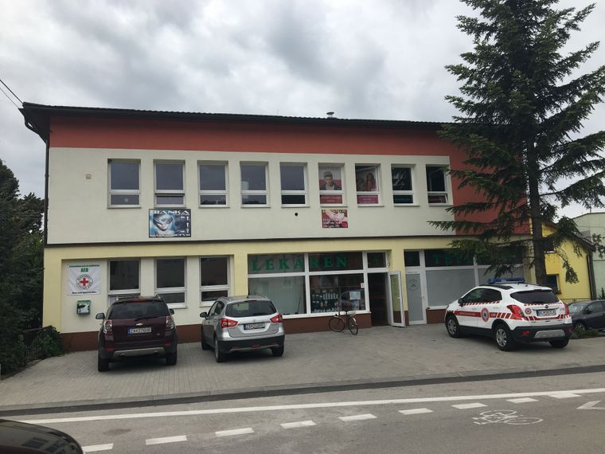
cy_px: 227
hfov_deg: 61.7
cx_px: 302
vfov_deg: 48.2
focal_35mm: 29
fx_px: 507
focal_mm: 4.15
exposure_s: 1/1350
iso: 25
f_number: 2.2
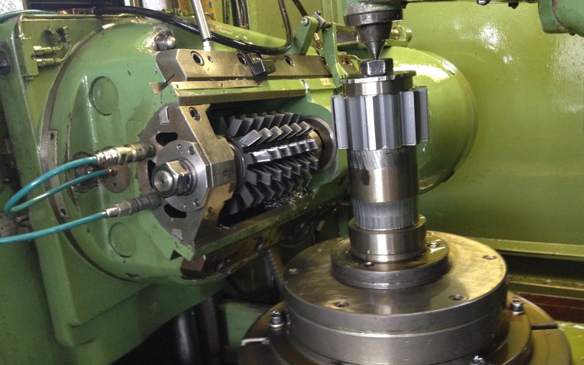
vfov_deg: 35.3
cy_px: 192
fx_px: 573
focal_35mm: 36
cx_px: 299
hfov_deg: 54.0
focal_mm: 4.12
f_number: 2.4
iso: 250
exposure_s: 1/20
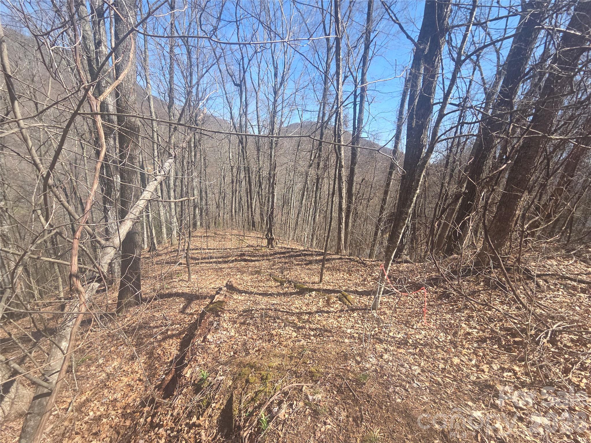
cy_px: 222
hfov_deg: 106.2
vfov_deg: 89.9
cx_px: 296
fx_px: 222
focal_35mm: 13
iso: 50
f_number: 2.2
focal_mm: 2.2
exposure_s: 1/724
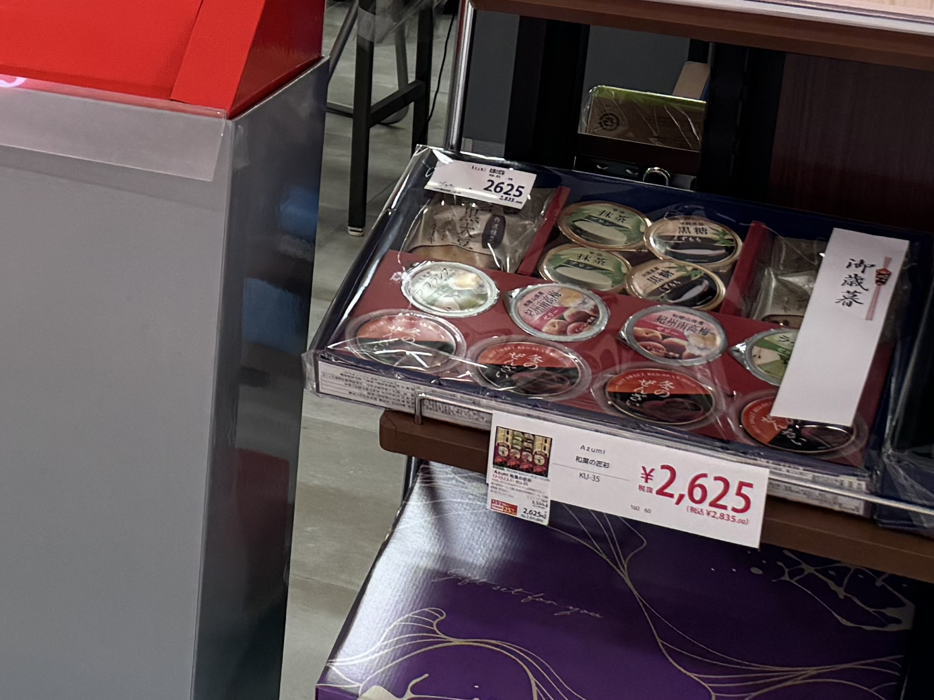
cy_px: -20
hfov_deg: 18.3
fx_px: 2401
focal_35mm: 89
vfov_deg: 16.2
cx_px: -639
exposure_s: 1/100
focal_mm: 6.76
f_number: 1.78
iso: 80
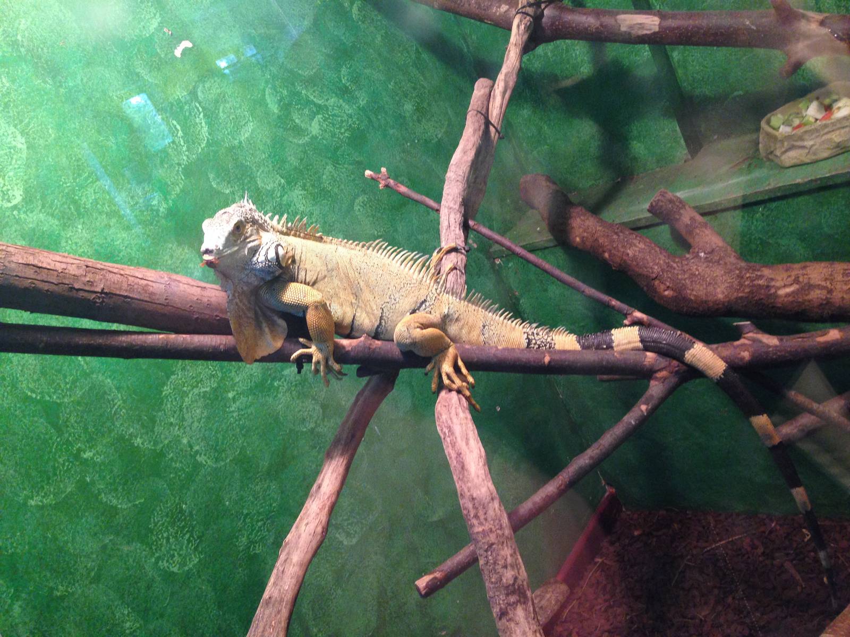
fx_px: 810
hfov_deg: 55.4
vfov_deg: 42.9
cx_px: 425
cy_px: 318
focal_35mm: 33
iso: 160
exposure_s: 1/20
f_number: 2.4
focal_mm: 4.12
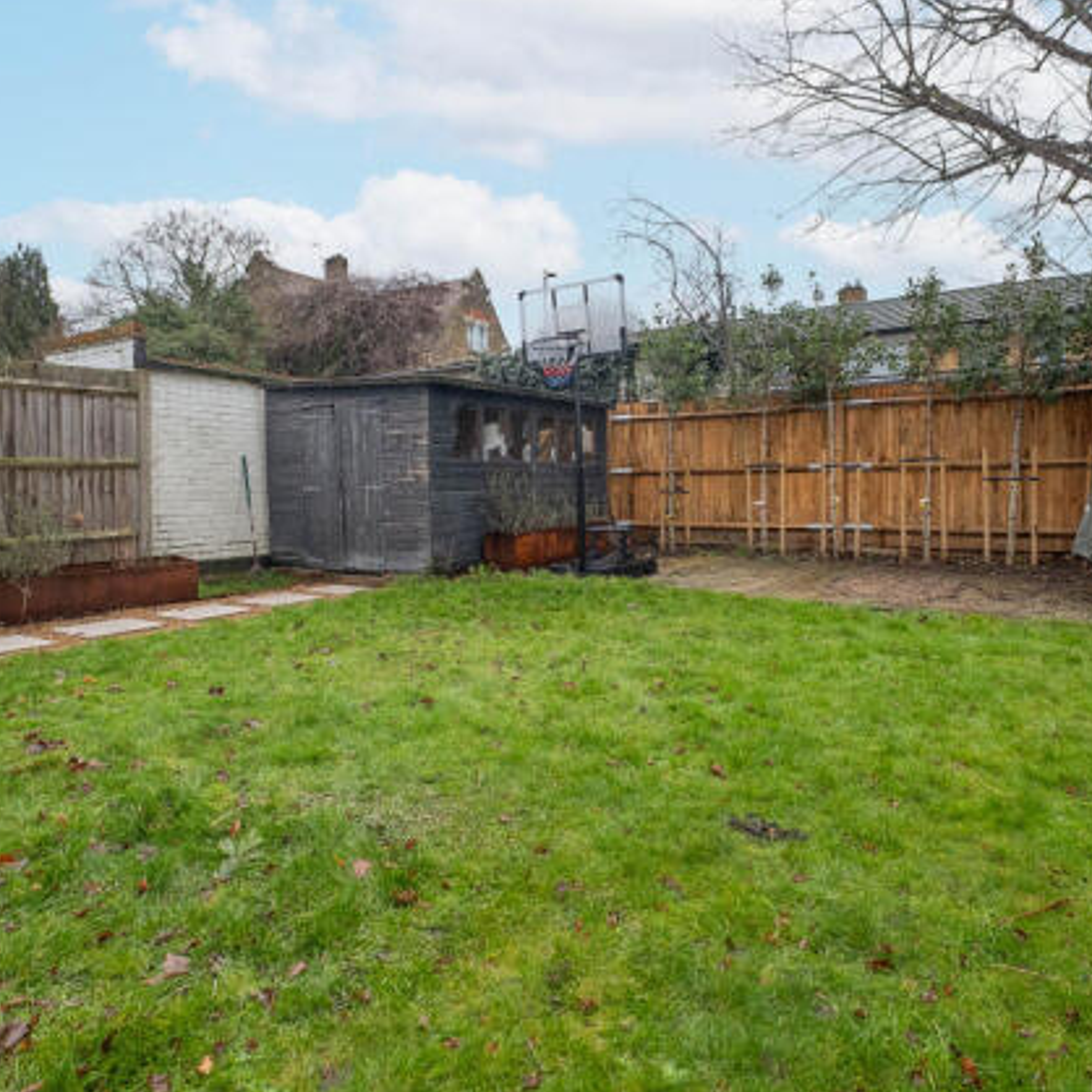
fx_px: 714
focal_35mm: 20
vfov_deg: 74.8
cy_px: 542
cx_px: 521
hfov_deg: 74.8
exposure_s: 1/125
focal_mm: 10
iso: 400
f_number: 5
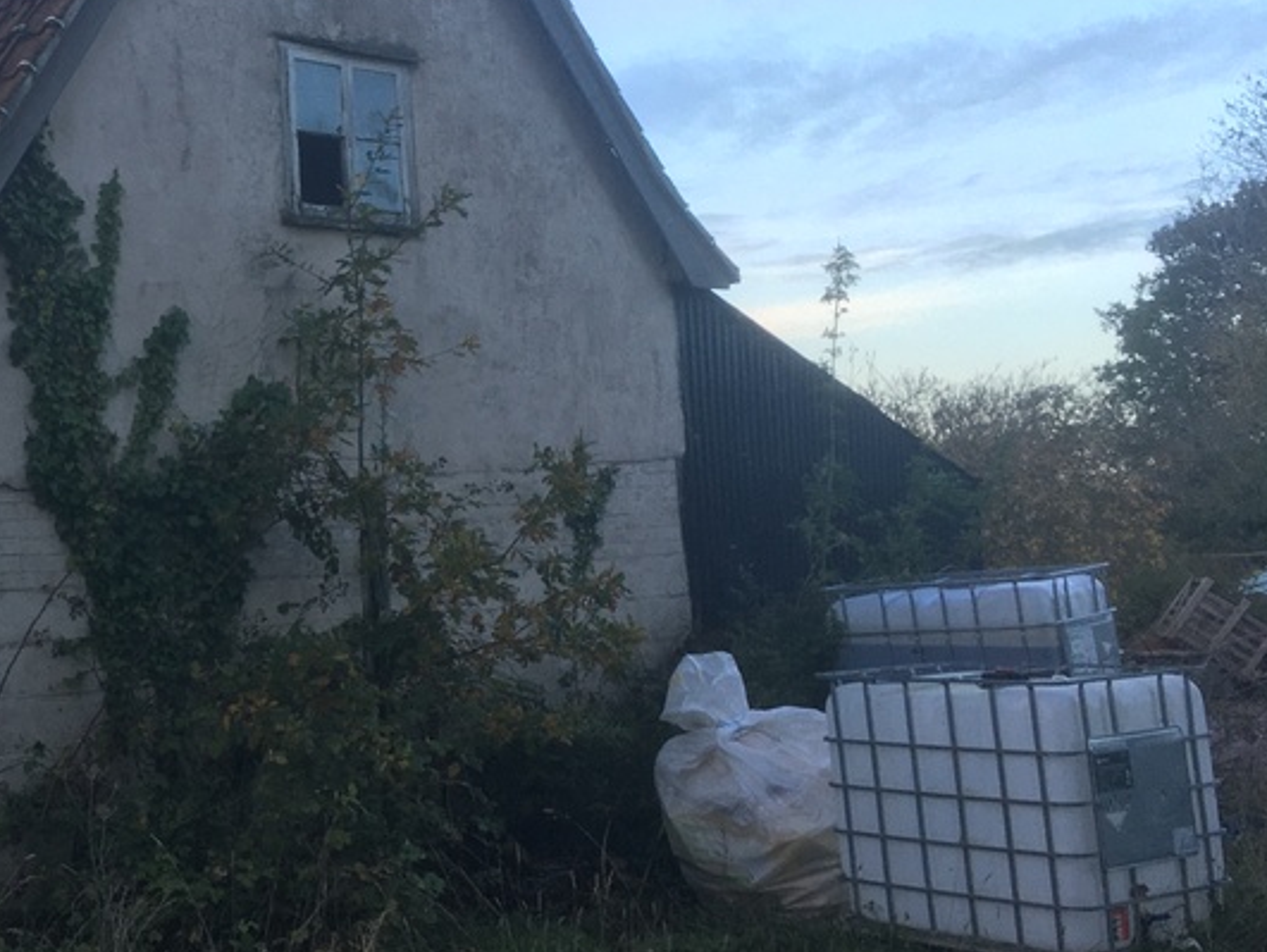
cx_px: 79
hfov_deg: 32.8
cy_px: 332
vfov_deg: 26.5
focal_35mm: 55
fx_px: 2014
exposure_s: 1/50
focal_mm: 4.15
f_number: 2.2
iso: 25
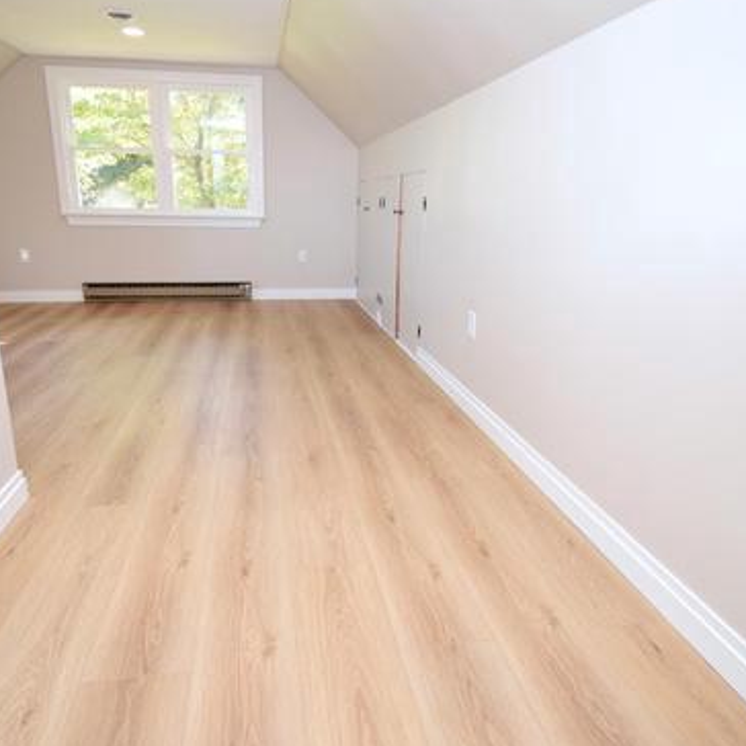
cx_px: 336
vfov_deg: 72.0
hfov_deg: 72.0
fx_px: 512
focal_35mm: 21
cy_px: 346
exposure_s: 1/100
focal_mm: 10
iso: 800
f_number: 5
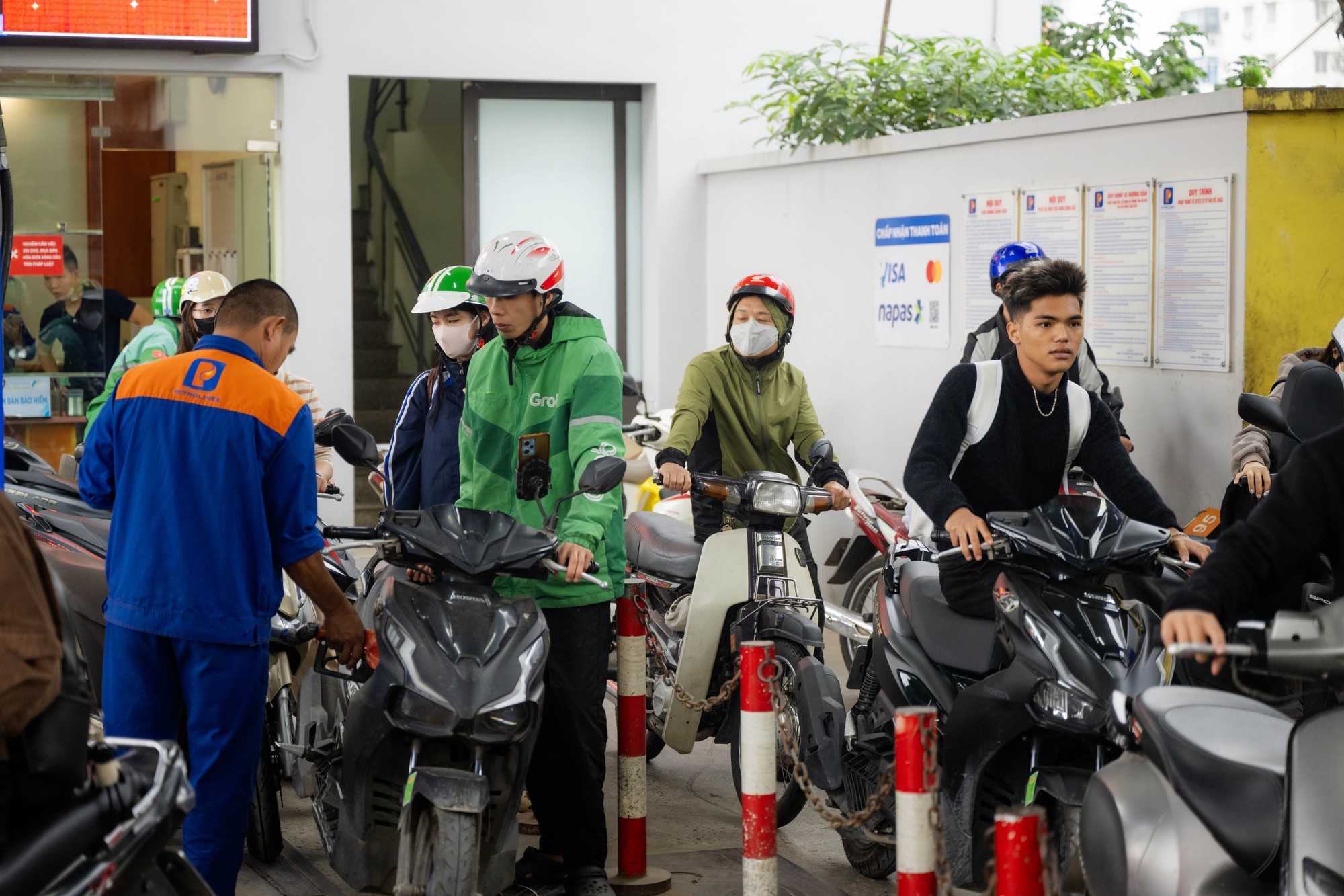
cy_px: 448
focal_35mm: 68
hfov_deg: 29.7
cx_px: 672
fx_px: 2538
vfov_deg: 20.0
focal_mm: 68
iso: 500
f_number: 2.8
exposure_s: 1/250
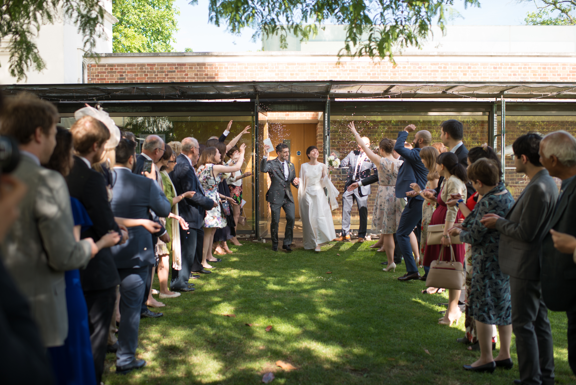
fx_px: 560
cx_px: 288
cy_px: 192
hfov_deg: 54.4
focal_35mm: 35
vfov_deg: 37.9
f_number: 2.8
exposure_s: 1/400
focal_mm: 35
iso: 100
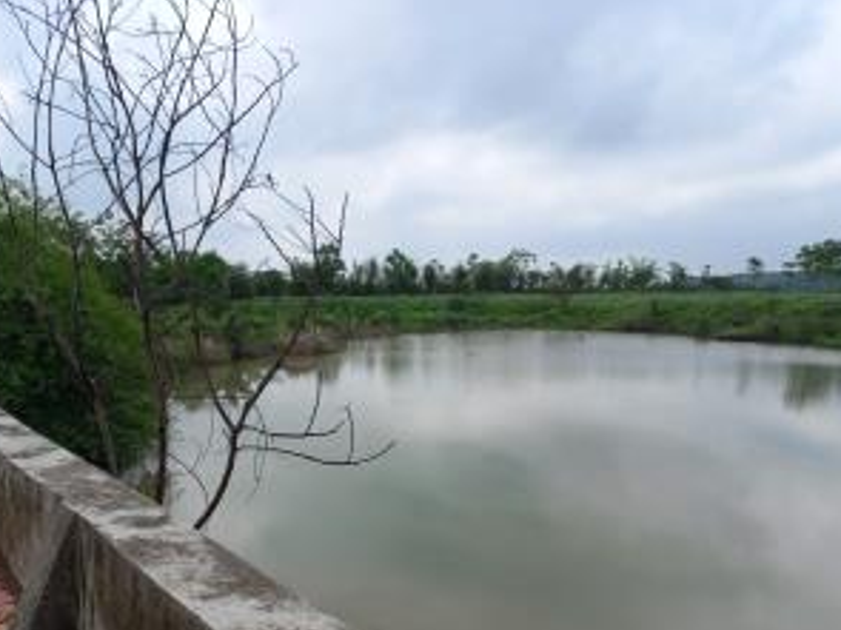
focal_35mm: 38
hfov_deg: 48.9
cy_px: 448
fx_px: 923
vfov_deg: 37.1
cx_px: 368
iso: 25
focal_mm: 4.6
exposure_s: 1/703
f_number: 1.8
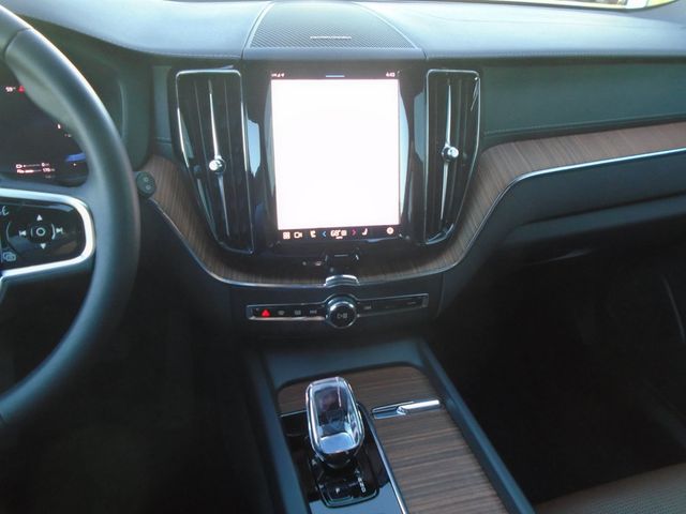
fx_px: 515
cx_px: 343
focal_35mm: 26
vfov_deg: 53.1
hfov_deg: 67.3
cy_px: 257
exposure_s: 1/30
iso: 200
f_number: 3.2
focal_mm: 4.6
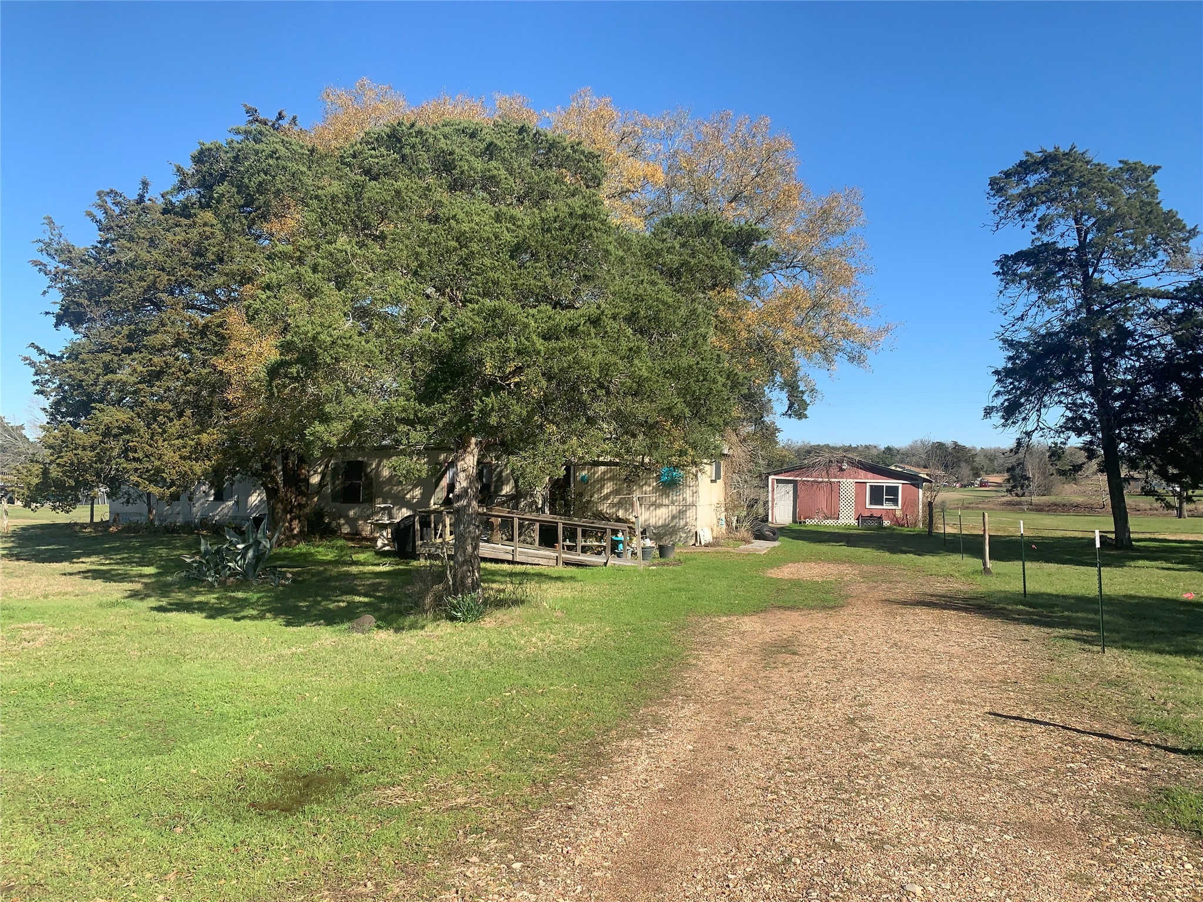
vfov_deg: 53.1
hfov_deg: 67.3
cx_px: 602
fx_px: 904
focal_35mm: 26
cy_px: 451
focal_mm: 4.25
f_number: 1.8
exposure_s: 1/1689
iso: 25
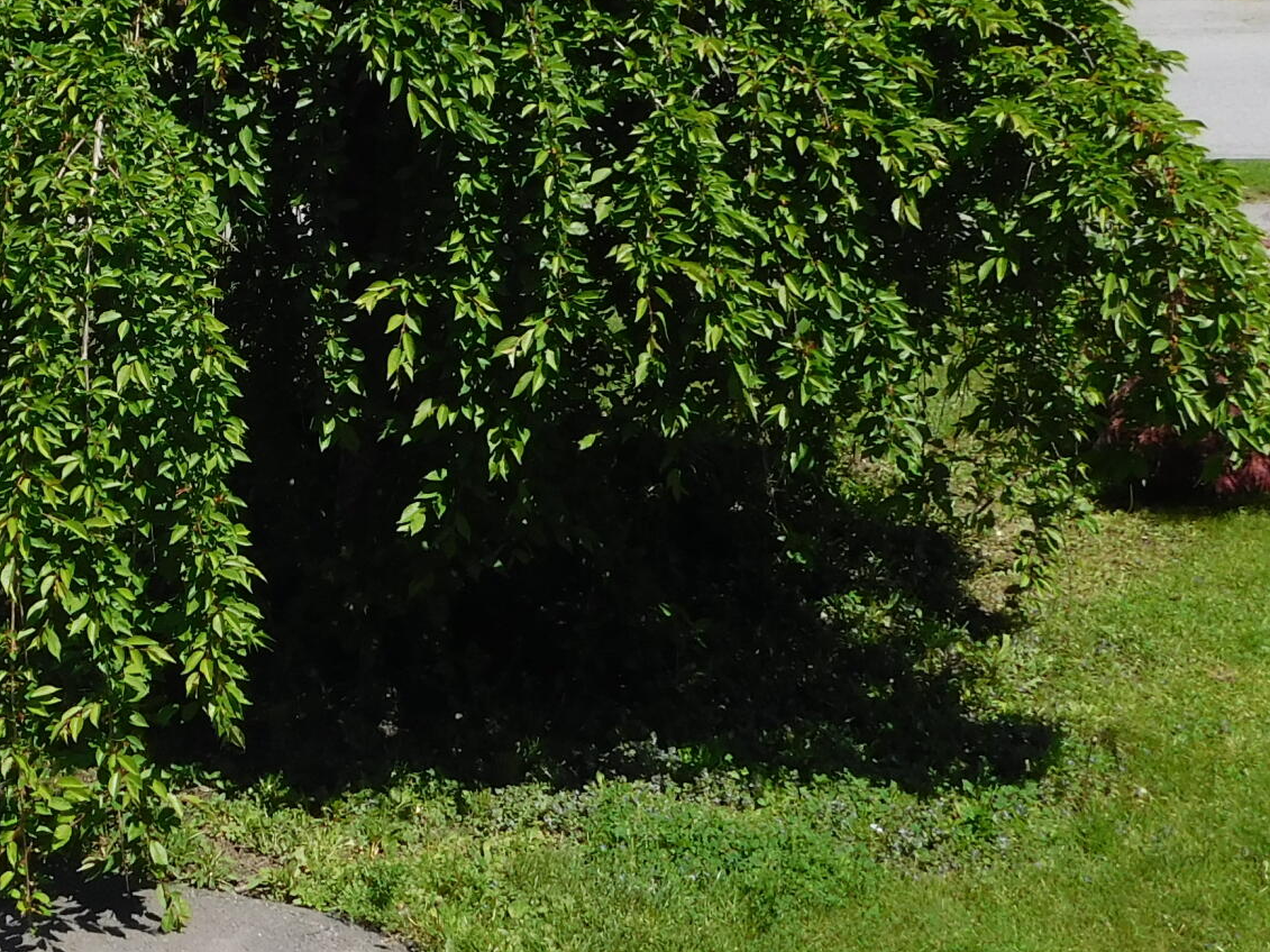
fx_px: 2238
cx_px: 225
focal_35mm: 61
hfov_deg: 30.8
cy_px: 303
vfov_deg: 23.9
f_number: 6
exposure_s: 1/400
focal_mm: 4
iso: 125
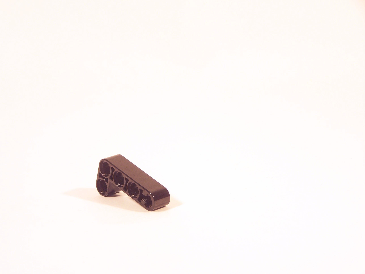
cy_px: 137
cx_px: 182
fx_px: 1107
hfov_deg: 18.7
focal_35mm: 105
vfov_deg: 14.1
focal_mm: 17.5
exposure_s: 1/15
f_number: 3.2
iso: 100
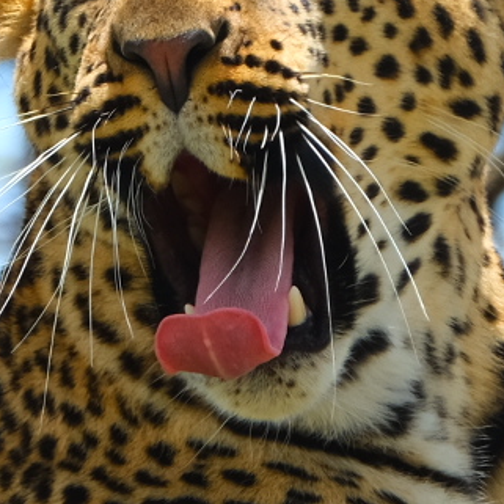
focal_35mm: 2819
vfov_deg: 0.6
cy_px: 341
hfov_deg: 0.6
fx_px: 46436
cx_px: 31
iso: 250
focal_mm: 400
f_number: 8
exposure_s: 1/210
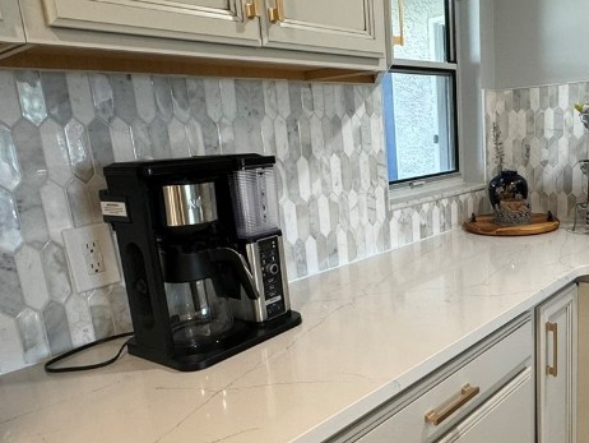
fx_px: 528
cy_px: 250
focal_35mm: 31
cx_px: 419
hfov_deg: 56.3
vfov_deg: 45.4
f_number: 2.2
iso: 250
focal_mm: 2.22
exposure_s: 1/120
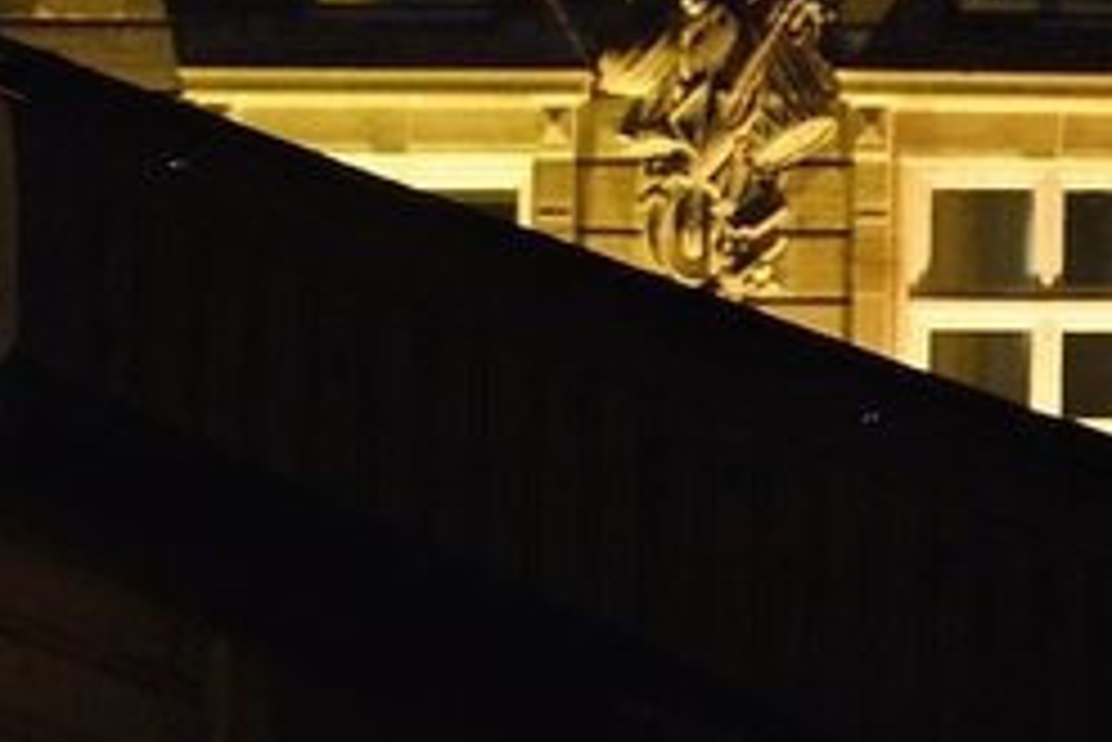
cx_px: 3165
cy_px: 569
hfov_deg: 6.6
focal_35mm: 285
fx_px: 8808
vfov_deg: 4.8
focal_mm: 44
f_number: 7.1
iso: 1600
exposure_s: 1/30
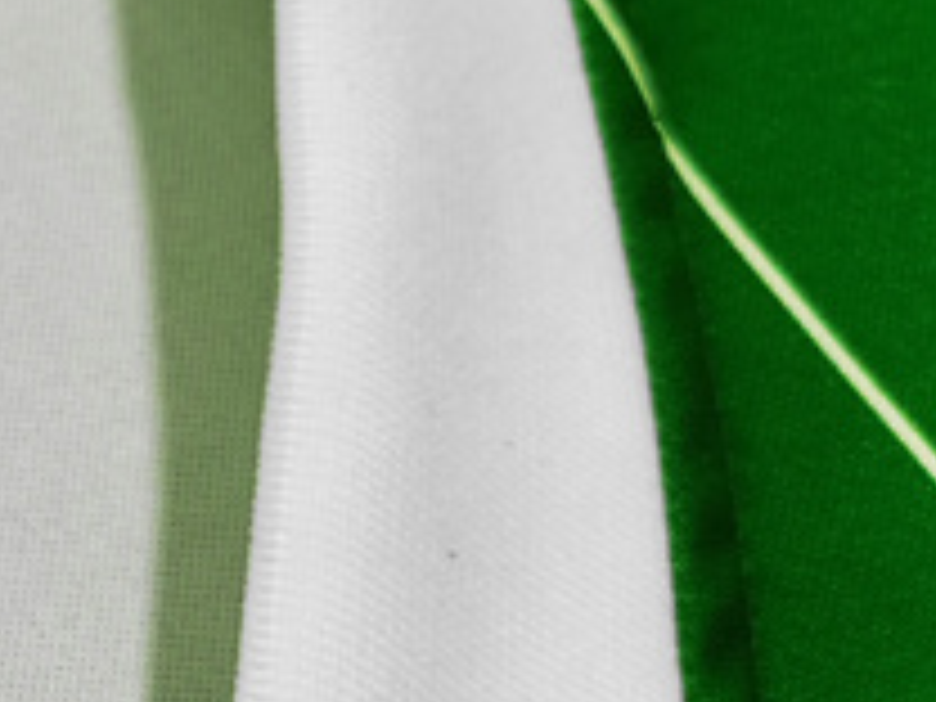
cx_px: -963
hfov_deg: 13.2
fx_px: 3461
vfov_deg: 11.6
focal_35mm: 128
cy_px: 360
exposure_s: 1/50
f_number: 1.8
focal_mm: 5.58
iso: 200
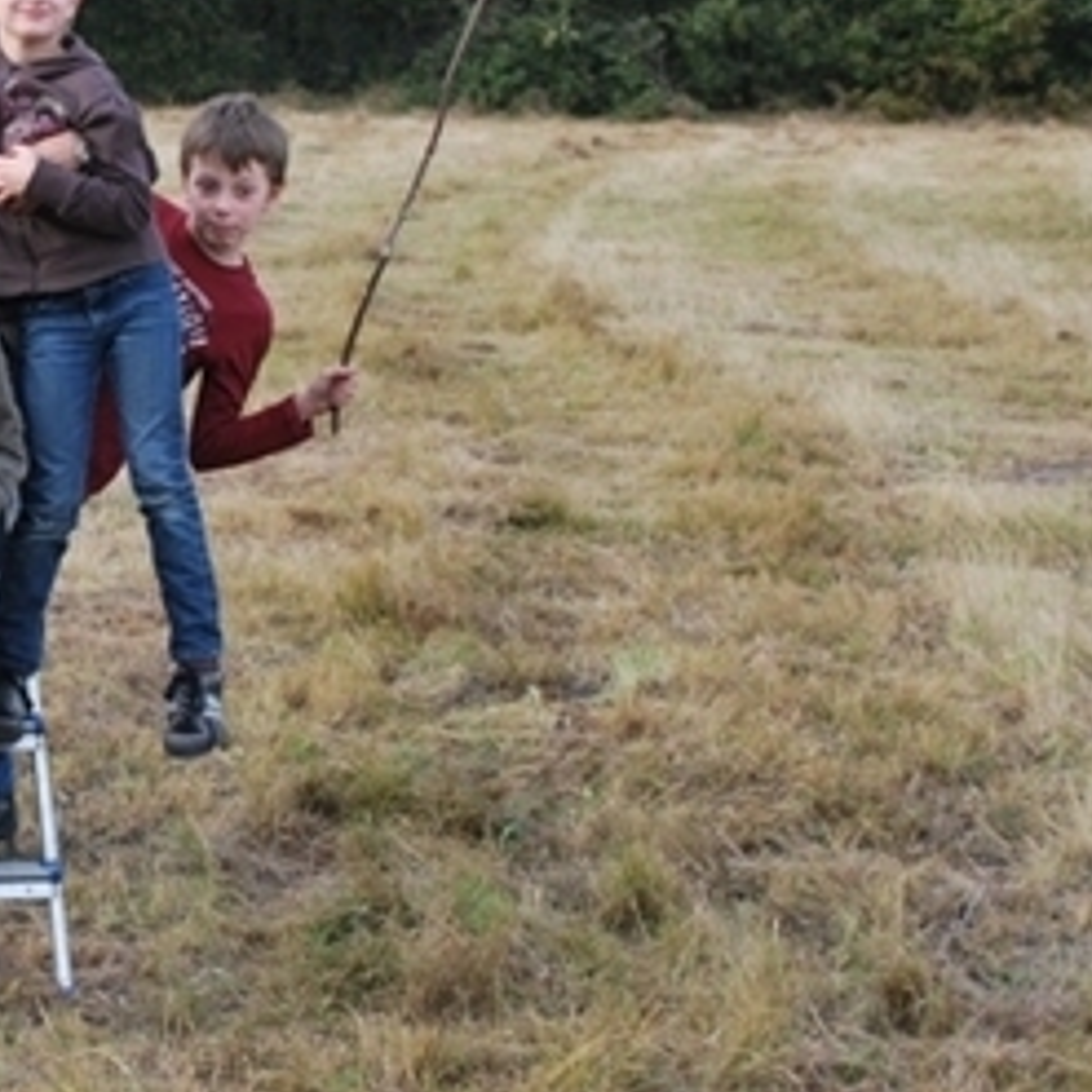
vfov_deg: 18.5
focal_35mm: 93
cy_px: 237
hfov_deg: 18.0
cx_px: -93
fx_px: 3319
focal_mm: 30
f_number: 5.6
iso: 160
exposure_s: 1/125
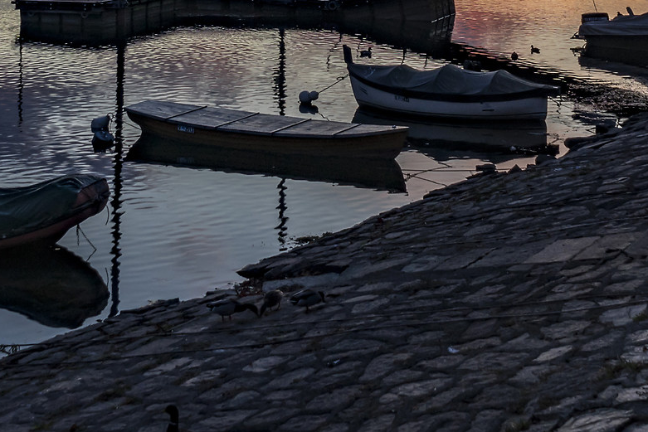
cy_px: -114
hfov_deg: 23.6
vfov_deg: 15.2
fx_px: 1548
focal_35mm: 86
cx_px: 387
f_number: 8
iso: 320
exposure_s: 1/13
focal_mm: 28
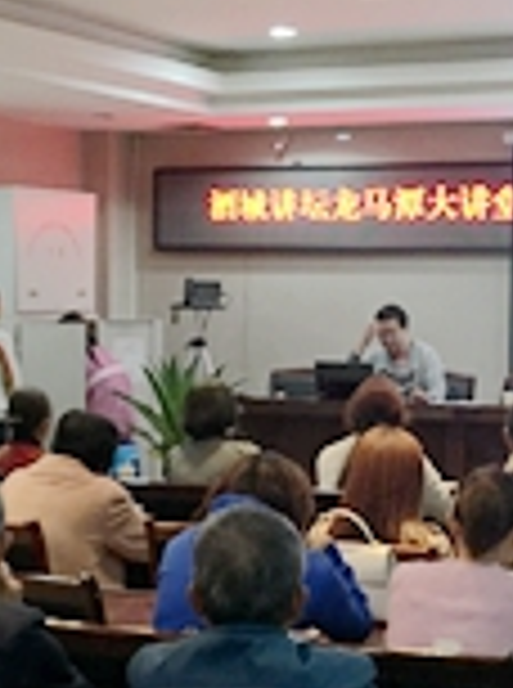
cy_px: 411
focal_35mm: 95
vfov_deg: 20.7
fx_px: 1885
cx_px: 212
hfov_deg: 15.5
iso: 64
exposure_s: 1/17
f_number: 2.2
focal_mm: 4.15
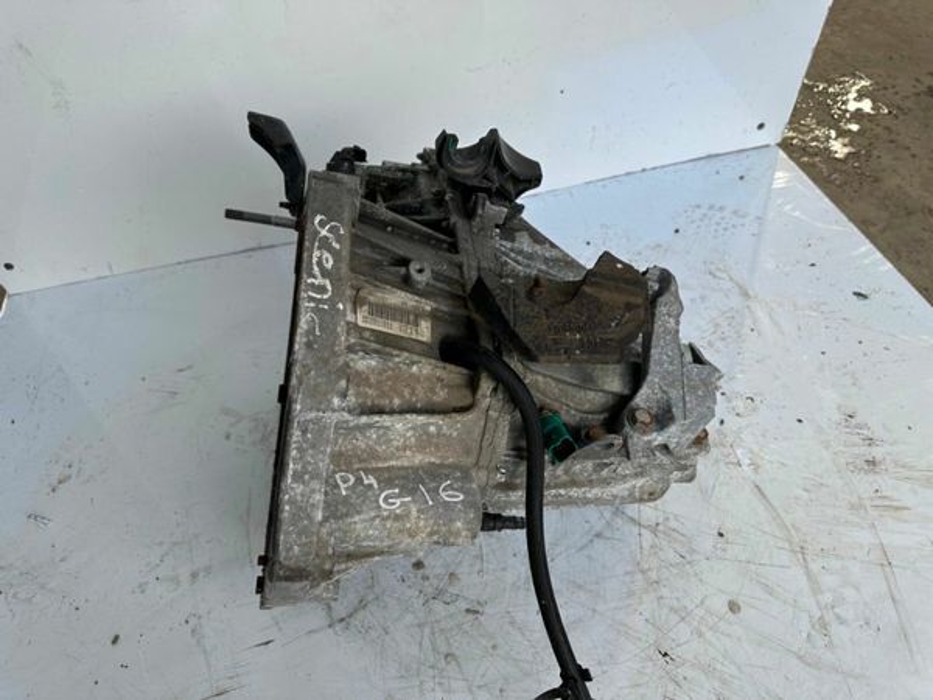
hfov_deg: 71.6
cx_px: 466
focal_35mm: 24
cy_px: 350
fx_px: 647
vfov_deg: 56.8
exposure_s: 1/288
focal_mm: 6.86
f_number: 1.78
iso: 80
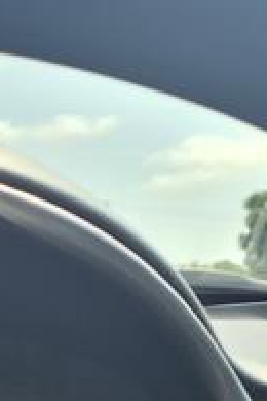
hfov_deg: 13.4
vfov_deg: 20.7
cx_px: -203
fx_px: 1023
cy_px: 477
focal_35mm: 92
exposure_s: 1/370
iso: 40
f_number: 1.9
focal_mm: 3.58
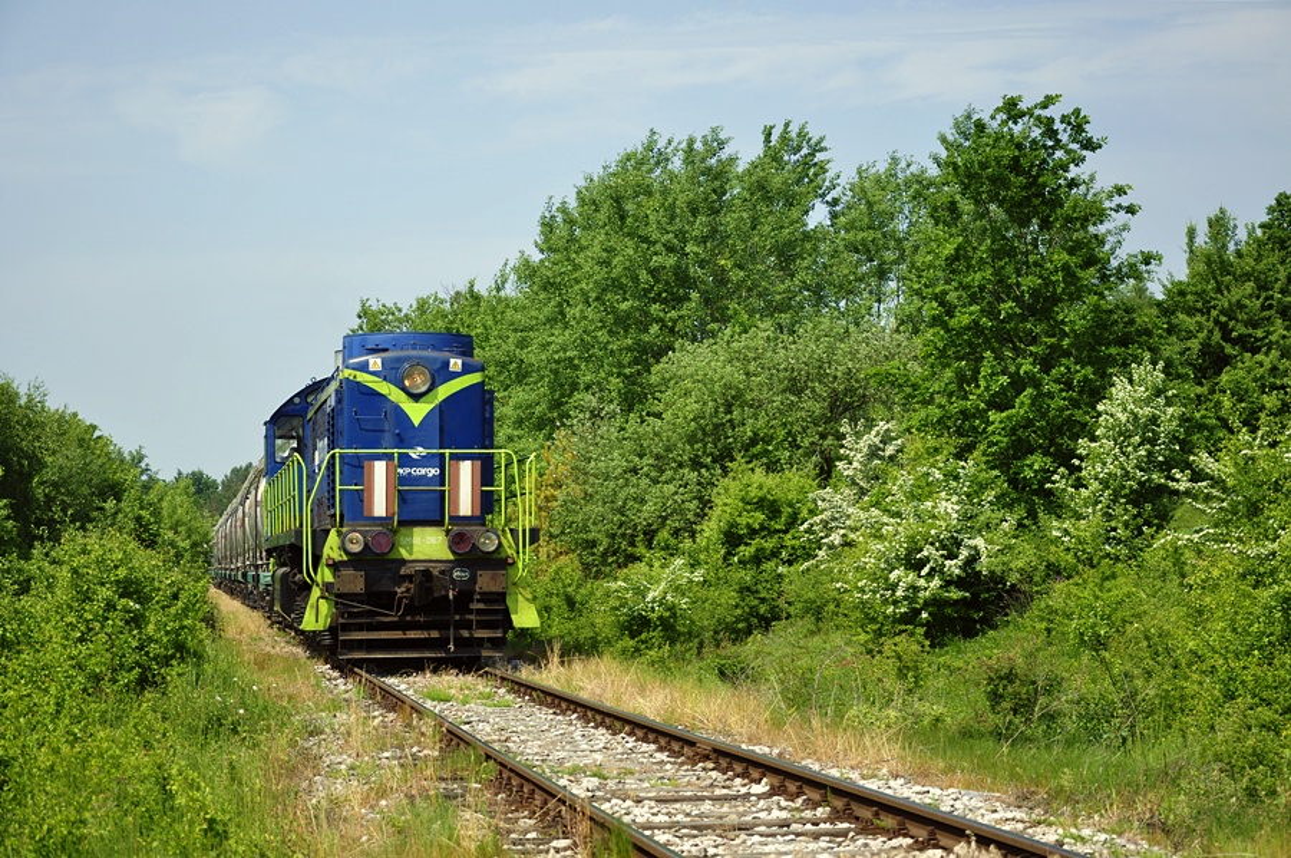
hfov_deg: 27.0
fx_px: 2687
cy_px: 429
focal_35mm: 75
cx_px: 646
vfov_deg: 18.1
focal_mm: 50
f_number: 5.6
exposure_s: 1/320
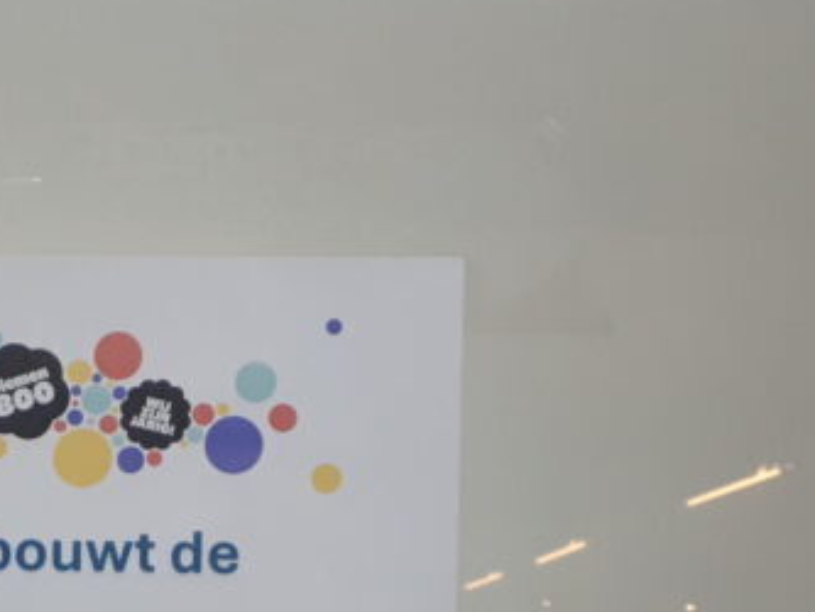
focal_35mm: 81
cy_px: 688
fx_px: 1908
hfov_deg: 23.3
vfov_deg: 17.5
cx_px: 32
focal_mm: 3.6
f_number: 1.9
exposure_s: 1/100
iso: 80
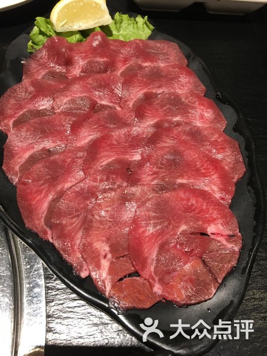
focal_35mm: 29
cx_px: 134
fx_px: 298
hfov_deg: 48.2
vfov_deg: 61.7
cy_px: 178
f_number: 2.2
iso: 64
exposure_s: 1/33
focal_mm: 4.15
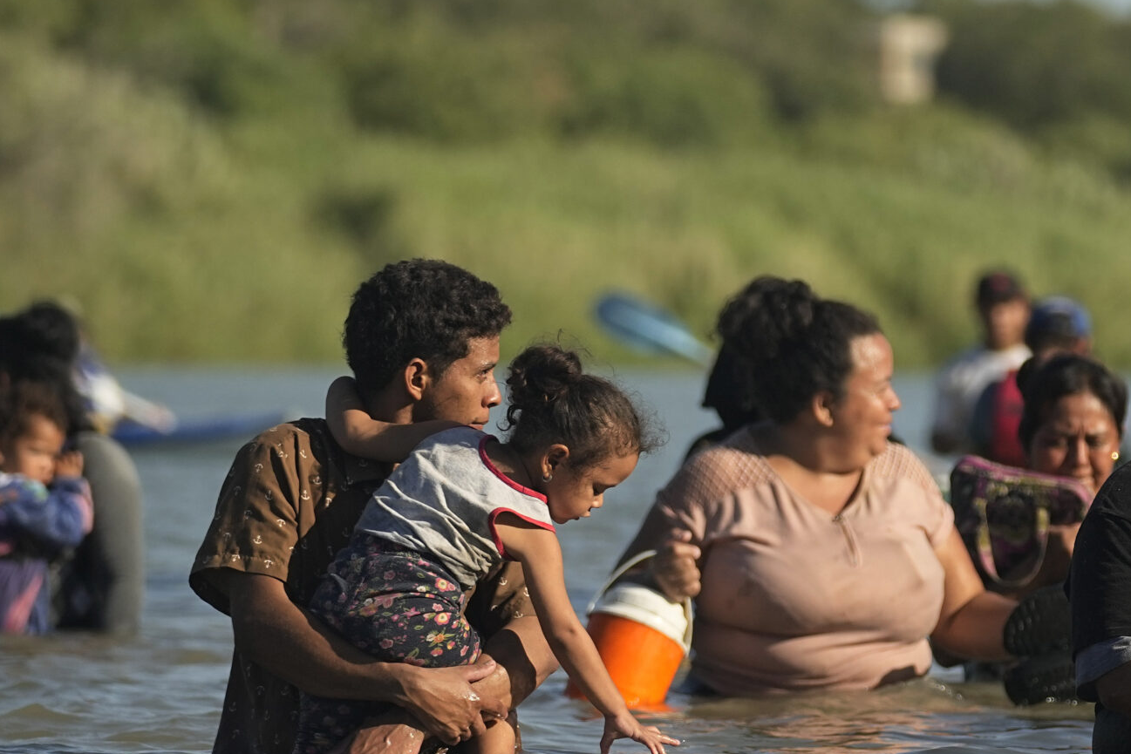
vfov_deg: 3.6
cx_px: 836
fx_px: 11907
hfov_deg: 5.4
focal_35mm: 379
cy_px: 351
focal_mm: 128
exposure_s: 1/6400
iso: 320
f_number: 2.8
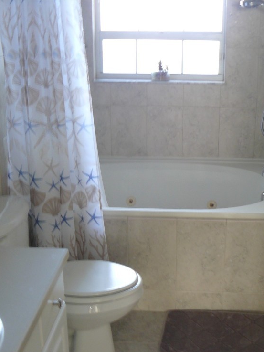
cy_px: 183
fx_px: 508
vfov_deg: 38.2
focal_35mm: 50
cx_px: 159
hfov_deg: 29.0
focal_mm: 6
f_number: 2.8
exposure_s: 1/5
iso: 100
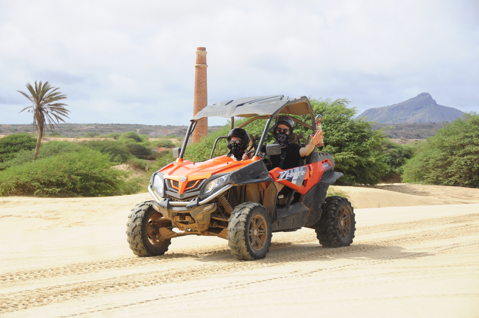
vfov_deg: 16.2
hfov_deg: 24.2
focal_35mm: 84
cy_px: 159
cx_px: 240
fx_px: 1116
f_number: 5
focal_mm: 56
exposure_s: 1/1250
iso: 200
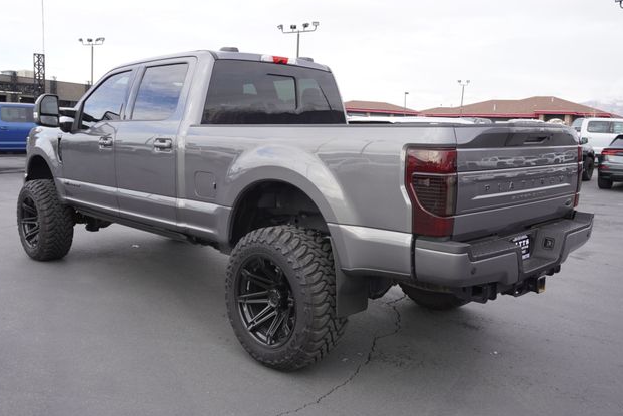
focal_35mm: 34
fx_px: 588
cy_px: 206
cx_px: 305
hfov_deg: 55.8
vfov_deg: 38.9
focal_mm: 22
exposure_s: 1/125
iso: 100
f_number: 5.6
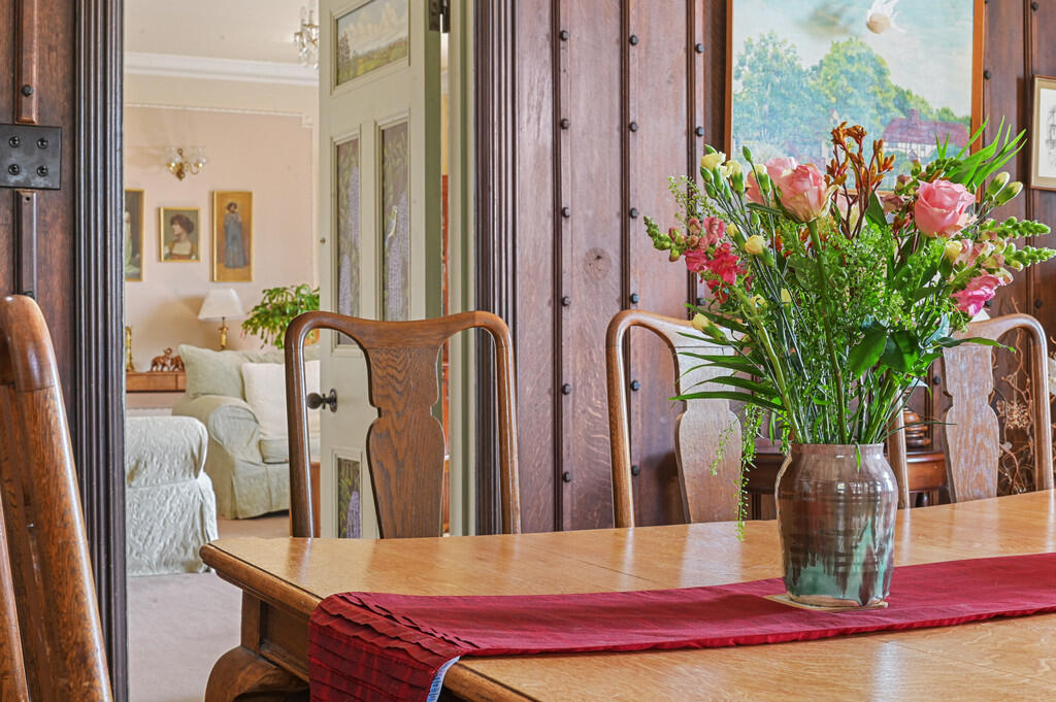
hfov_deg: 39.6
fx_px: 1465
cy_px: 351
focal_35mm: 50
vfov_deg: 26.9
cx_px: 528
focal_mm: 50
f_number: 14
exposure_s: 1.3
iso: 400
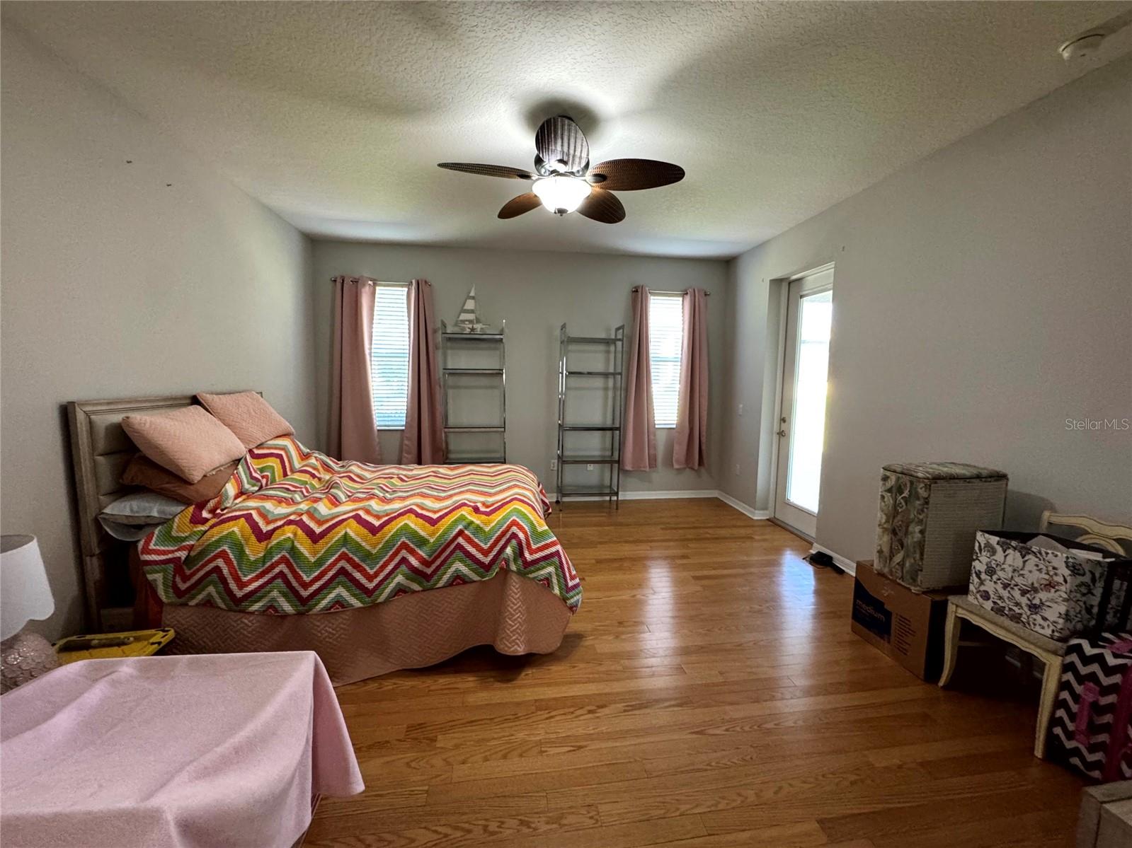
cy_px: 424
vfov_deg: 85.7
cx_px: 566
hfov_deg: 102.1
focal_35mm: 14
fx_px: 458
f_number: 2.2
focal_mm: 2.22
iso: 500
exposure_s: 1/60
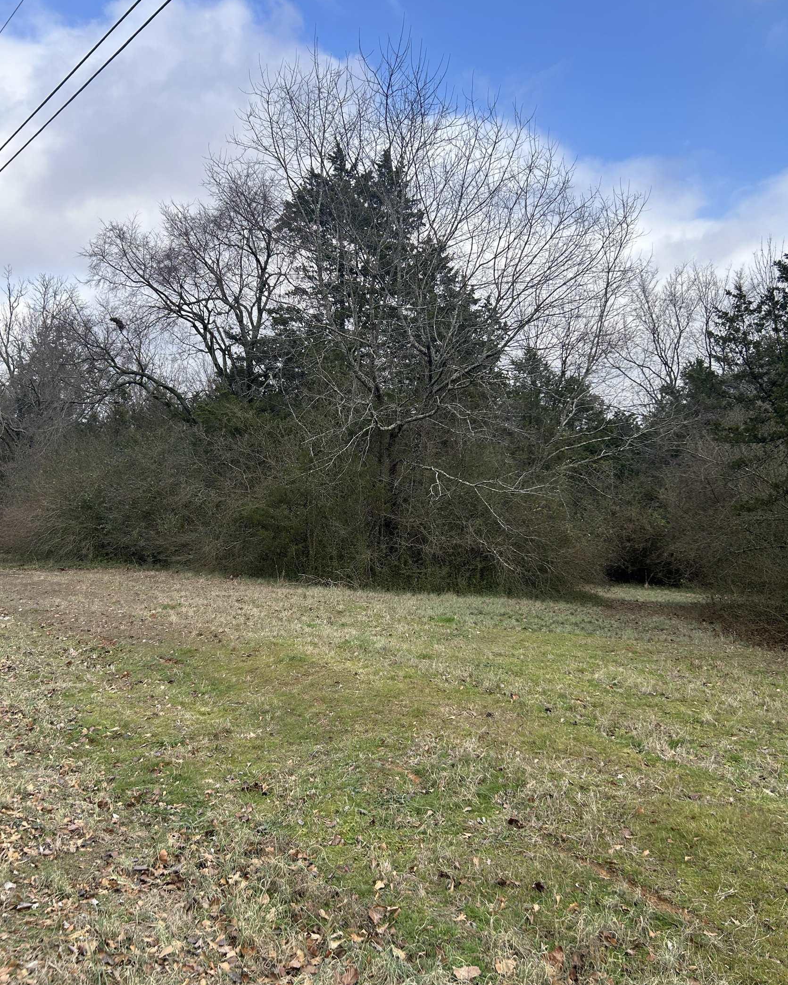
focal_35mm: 28
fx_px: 816
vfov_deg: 62.2
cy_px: 501
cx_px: 400
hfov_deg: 51.5
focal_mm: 5.7
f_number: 1.5
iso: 50
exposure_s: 1/1669
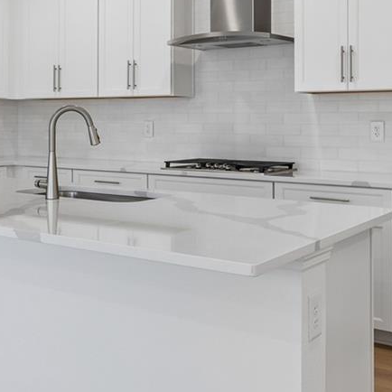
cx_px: 119
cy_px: 126
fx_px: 602
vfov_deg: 35.6
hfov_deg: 35.6
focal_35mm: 47
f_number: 7.1
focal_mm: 10
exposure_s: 1/10
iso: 100
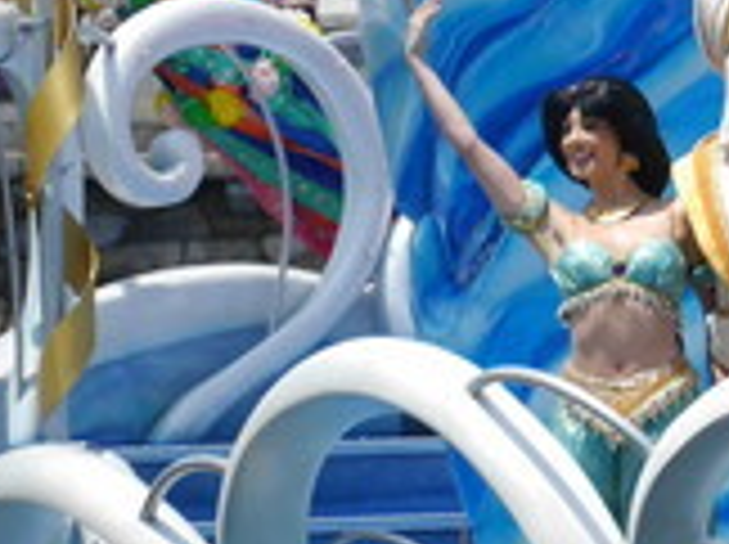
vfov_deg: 1.2
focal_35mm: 1187
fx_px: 24961
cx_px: 1089
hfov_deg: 1.7
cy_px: -387
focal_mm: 150
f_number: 5.6
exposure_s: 1/500
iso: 160
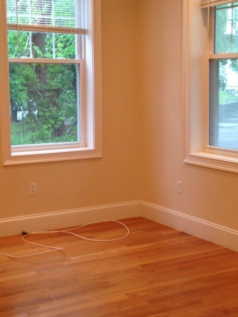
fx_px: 633
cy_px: 151
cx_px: 124
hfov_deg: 21.3
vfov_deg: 28.2
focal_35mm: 69
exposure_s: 1/20
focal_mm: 4.12
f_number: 2.4
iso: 50
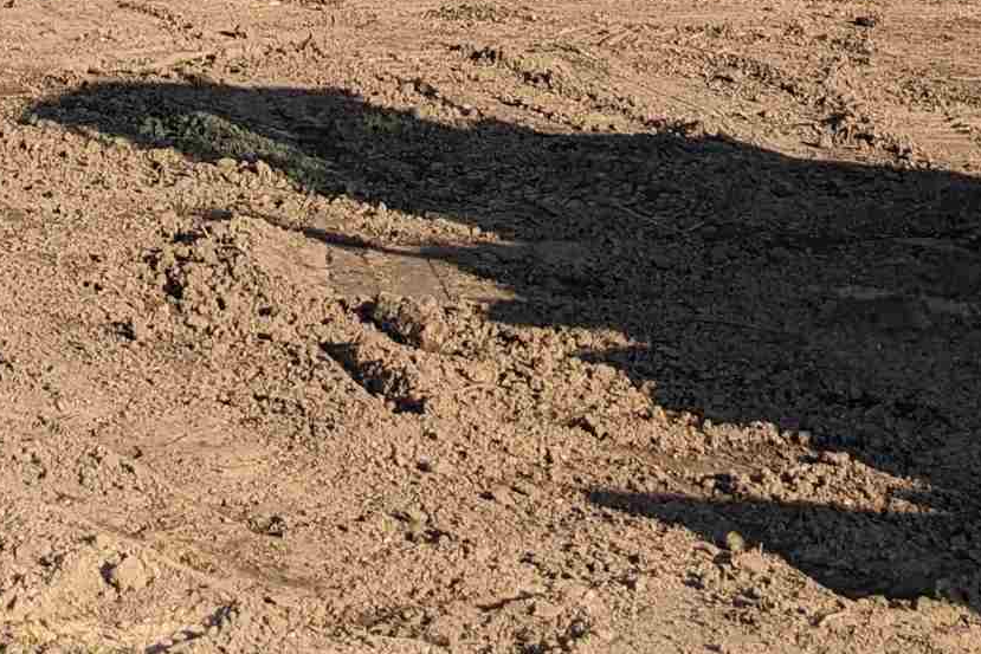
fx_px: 2834
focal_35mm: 104
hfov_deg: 19.2
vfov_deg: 12.1
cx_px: 41
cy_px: -529
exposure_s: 1/1170
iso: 42
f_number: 1.73
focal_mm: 4.38
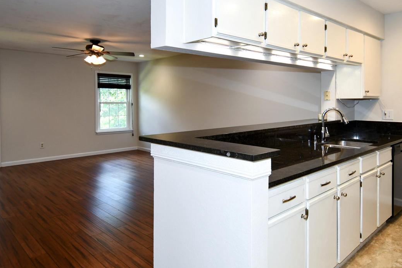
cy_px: 111
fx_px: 279
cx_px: 217
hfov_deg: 71.4
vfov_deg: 51.0
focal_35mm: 25
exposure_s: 1/60
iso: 320
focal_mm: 12
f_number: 4
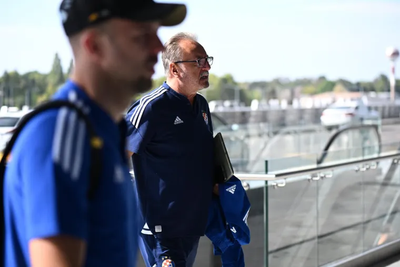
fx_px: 1167
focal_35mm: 105
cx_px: 200
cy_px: 134
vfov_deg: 13.0
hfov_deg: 19.5
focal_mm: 105
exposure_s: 1/3200
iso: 800
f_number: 4.5
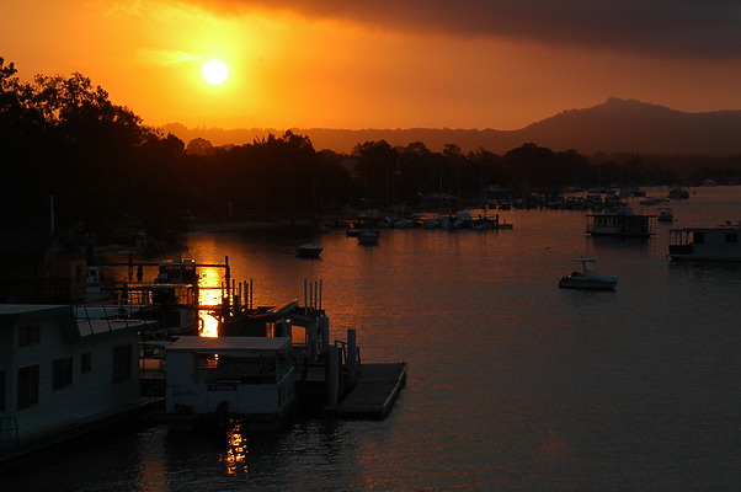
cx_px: 370
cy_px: 246
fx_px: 2467
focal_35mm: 120
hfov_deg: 17.1
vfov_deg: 11.4
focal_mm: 80
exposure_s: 1/320
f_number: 10
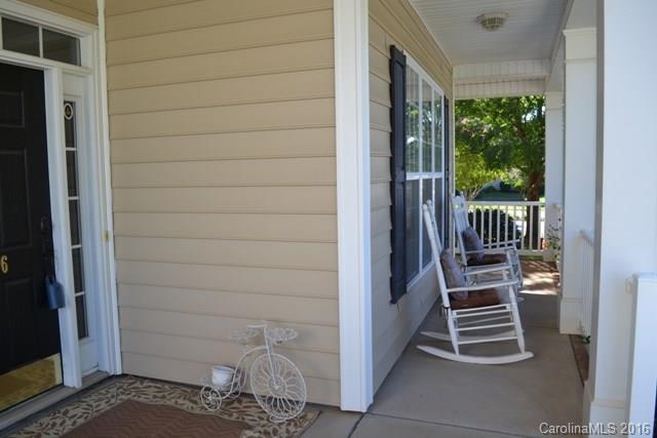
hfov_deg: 67.4
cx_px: 328
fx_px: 493
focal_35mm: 27
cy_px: 219
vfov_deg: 48.0
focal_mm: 18
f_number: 5.6
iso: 140
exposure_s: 1/125
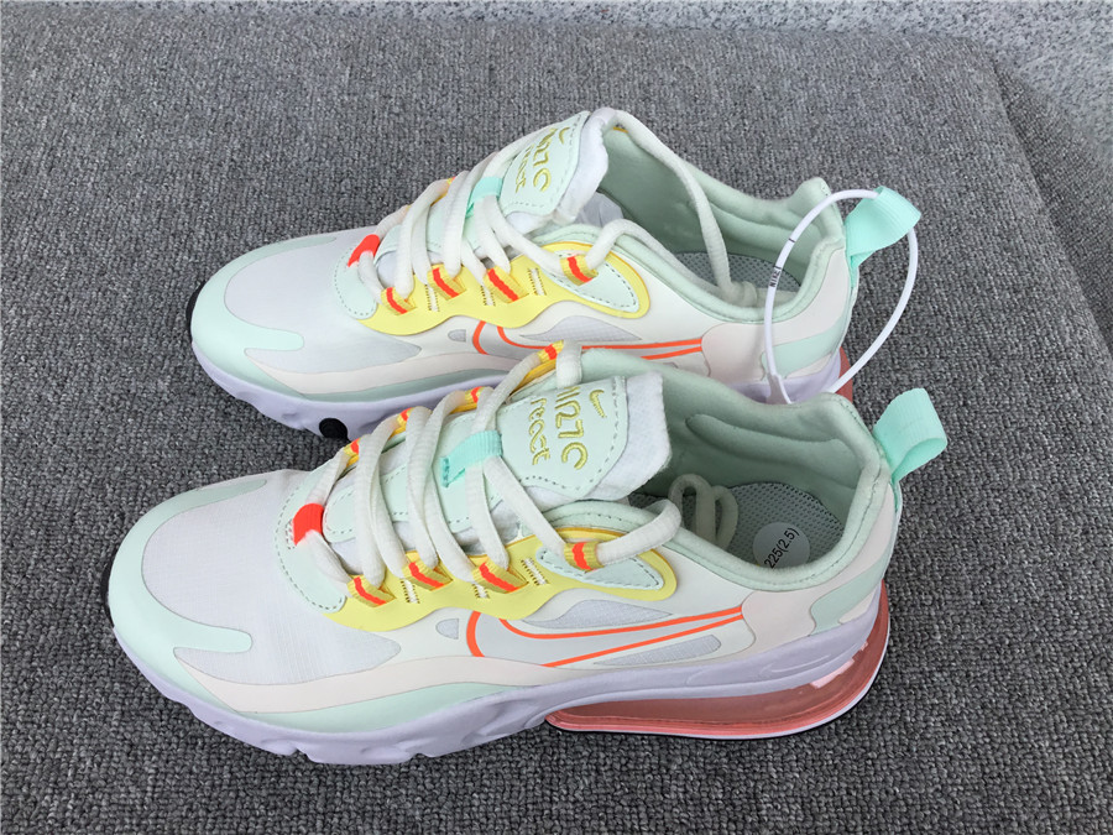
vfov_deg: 45.4
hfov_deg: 58.4
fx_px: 997
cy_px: 418
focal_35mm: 31
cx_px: 556
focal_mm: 3.3
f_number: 2.4
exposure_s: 1/627
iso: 25
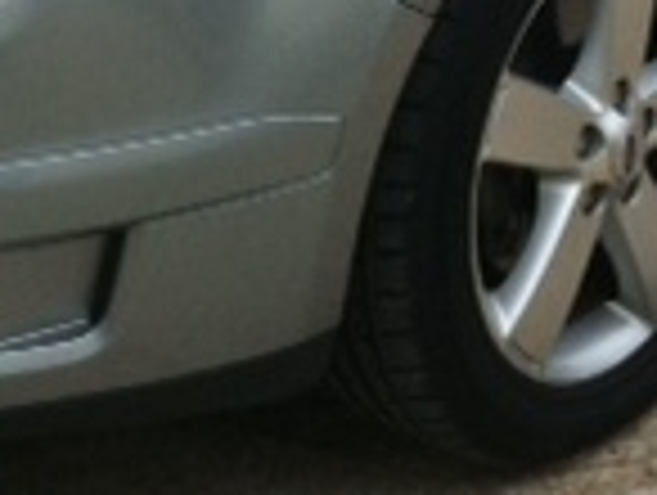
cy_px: -378
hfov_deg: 12.9
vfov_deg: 9.3
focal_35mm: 153
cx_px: 418
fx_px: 2909
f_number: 2.8
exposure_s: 1/171
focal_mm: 3.85
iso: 80
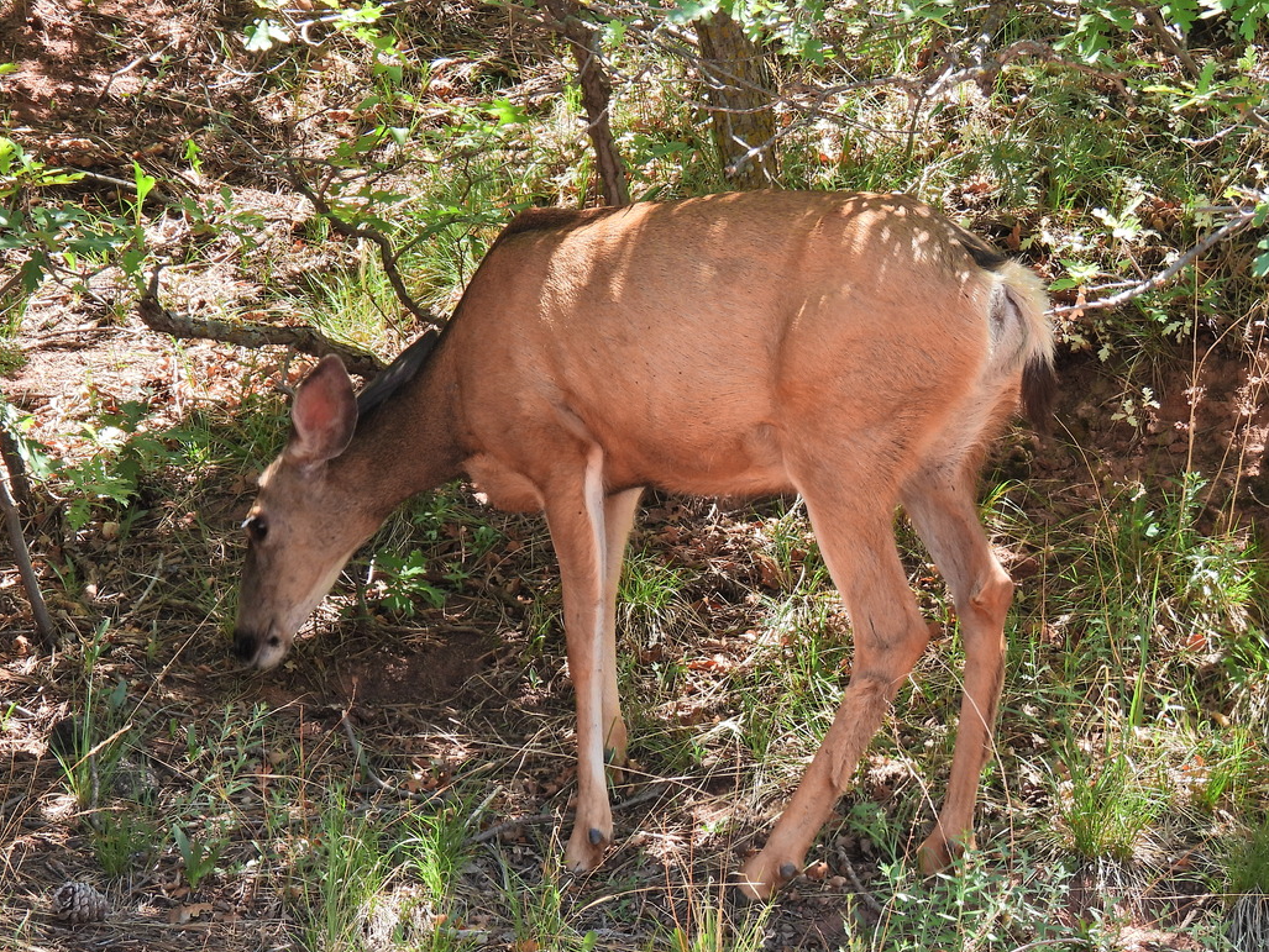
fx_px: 10965
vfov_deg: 5.0
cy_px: 501
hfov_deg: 6.6
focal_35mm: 299
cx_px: 748
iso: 100
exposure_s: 1/125
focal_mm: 42.8
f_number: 4.5
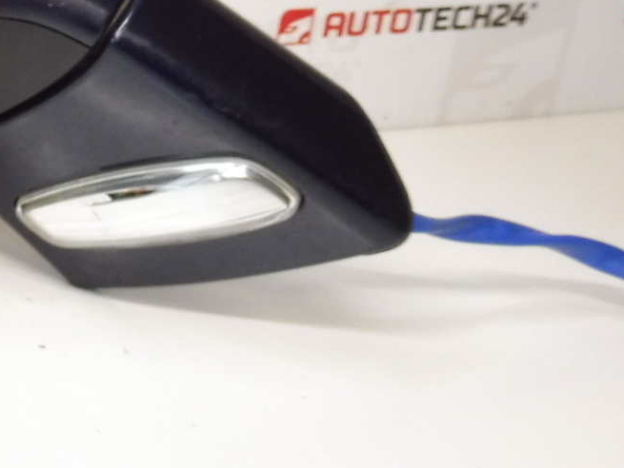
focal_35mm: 75
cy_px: 77
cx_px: -264
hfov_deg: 22.2
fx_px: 1353
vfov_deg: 19.4
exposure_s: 1/80
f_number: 3.5
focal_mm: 4.3
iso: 200
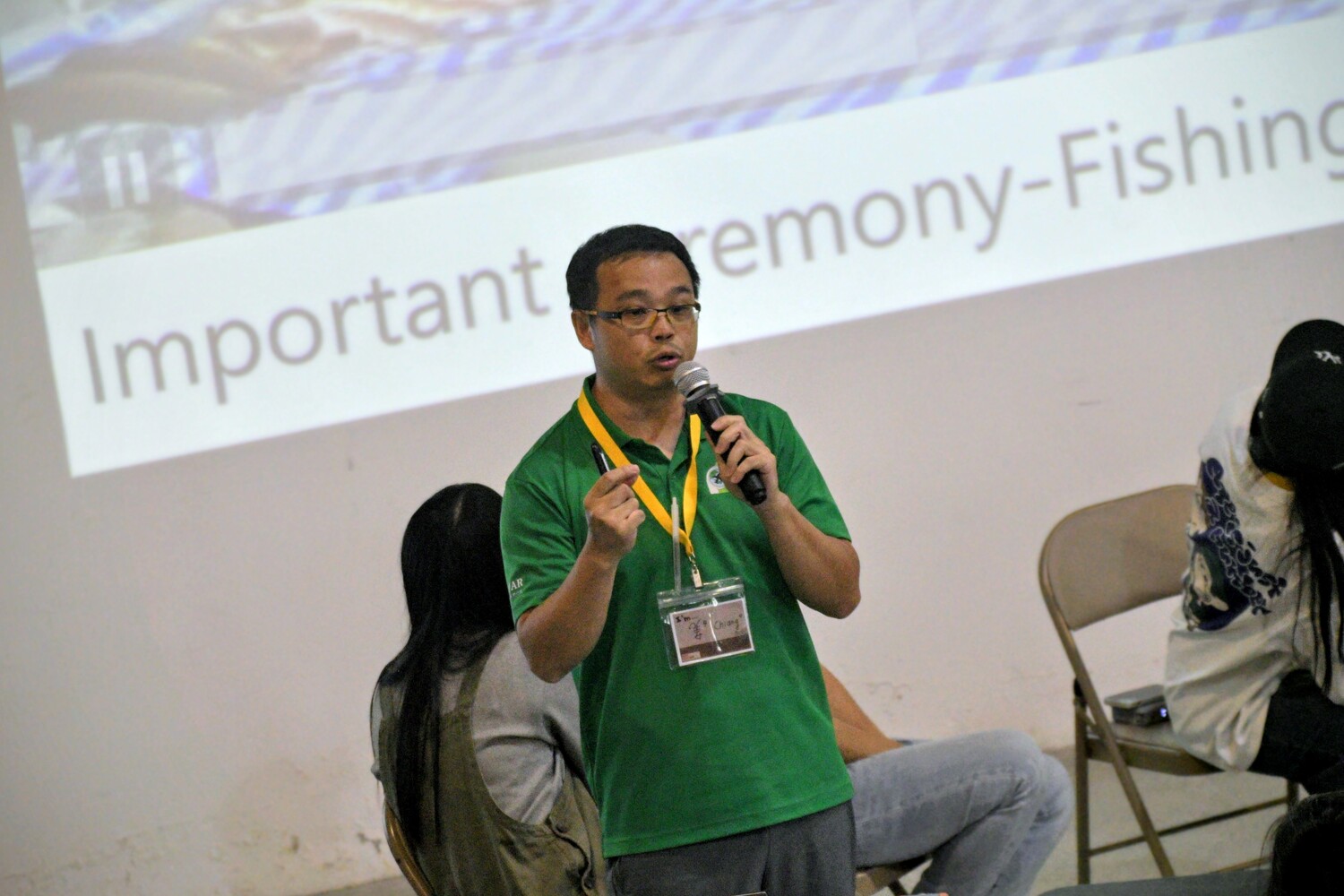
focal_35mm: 195
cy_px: 448
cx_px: 672
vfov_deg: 7.0
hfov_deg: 10.5
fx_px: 7279
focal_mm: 130
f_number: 4.5
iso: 3200
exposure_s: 1/500
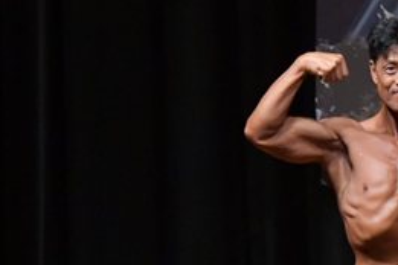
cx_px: 588
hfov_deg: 3.1
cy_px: 294
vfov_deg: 2.1
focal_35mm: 668
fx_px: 7385
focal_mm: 150
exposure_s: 1/400
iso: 6400
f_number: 5.6
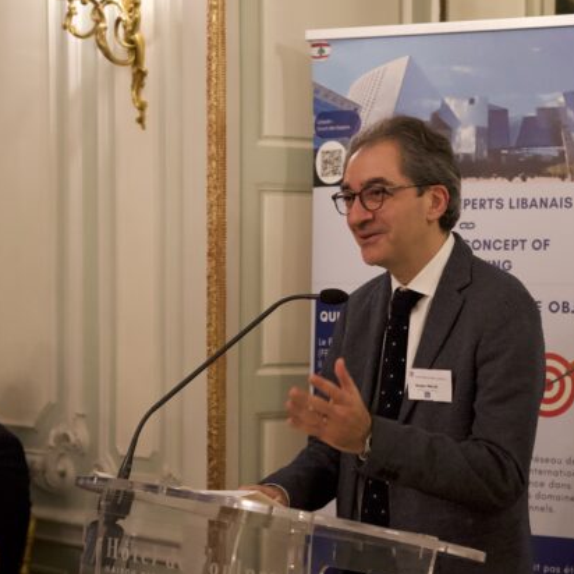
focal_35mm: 103
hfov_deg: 16.8
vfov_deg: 16.8
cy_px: 290
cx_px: 394
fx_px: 1941
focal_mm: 65.3
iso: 10000
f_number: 4
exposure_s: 1/160
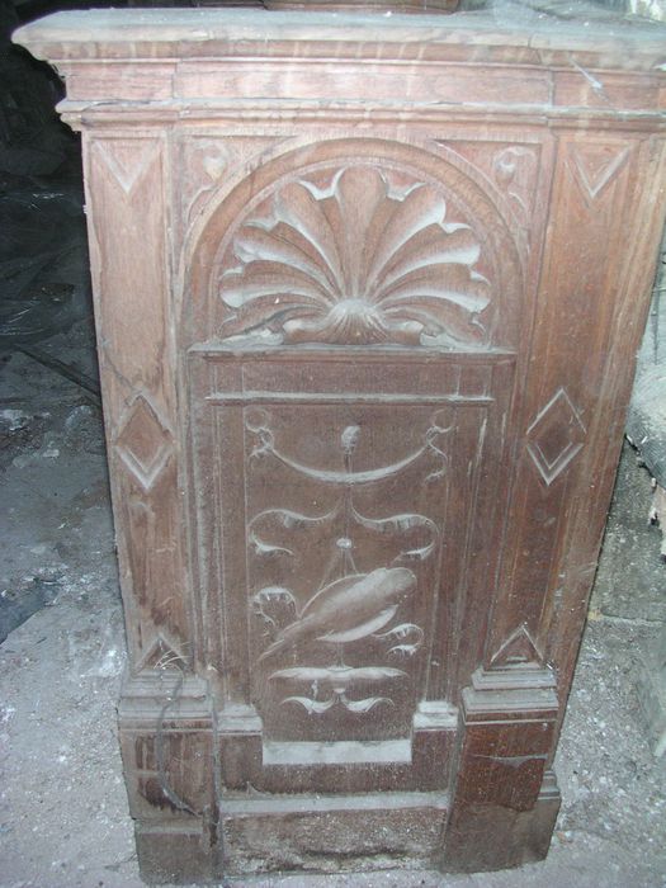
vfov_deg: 50.1
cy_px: 444
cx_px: 333
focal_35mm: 37
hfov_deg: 38.7
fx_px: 949
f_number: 2.7
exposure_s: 1/60
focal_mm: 5.6
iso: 205
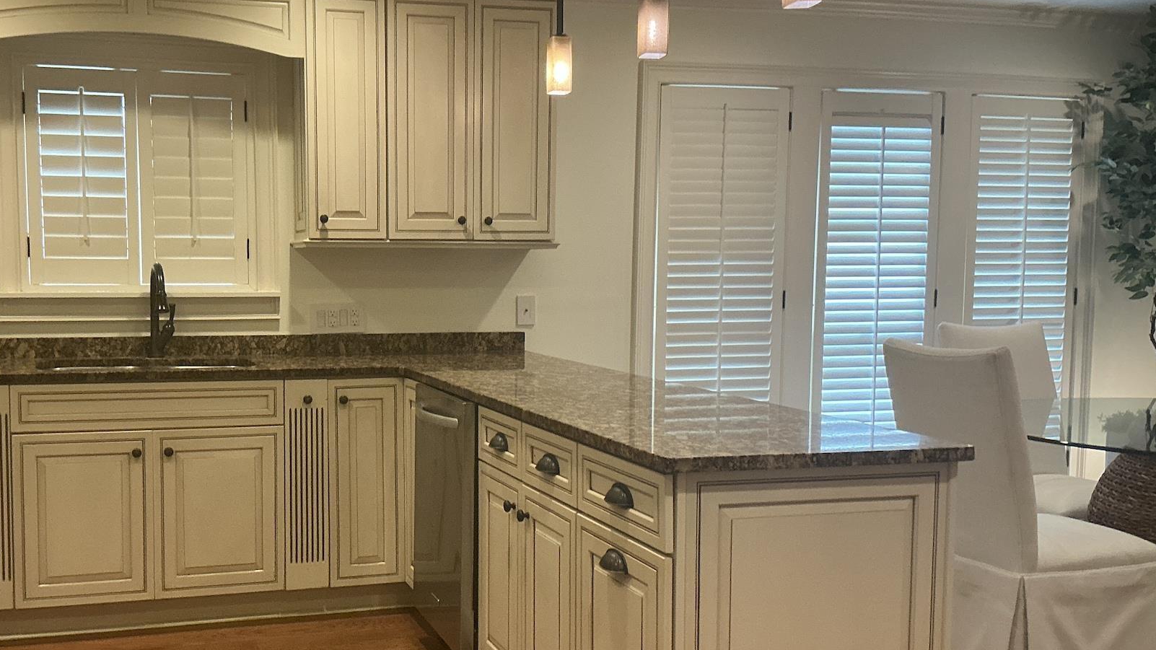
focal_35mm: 39
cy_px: 379
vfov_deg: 30.4
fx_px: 1195
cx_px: 421
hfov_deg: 51.0
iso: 125
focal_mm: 3
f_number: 1.8
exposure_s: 1/60
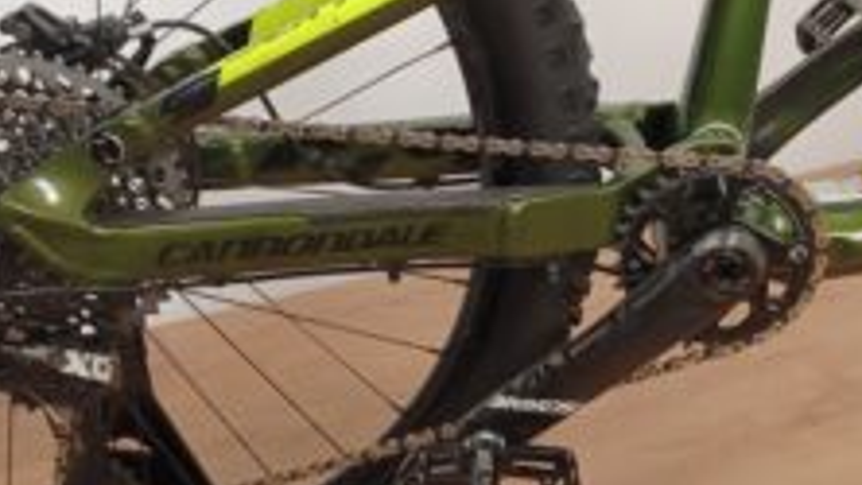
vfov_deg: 24.4
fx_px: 1120
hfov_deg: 42.1
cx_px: 439
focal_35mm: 49
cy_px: 202
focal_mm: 4.6
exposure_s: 1/50
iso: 400
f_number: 1.8
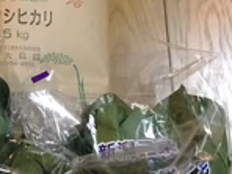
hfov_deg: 22.7
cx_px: 20
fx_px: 563
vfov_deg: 17.4
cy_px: 149
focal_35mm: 84
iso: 200
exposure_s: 1/15
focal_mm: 3.3
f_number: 2.4
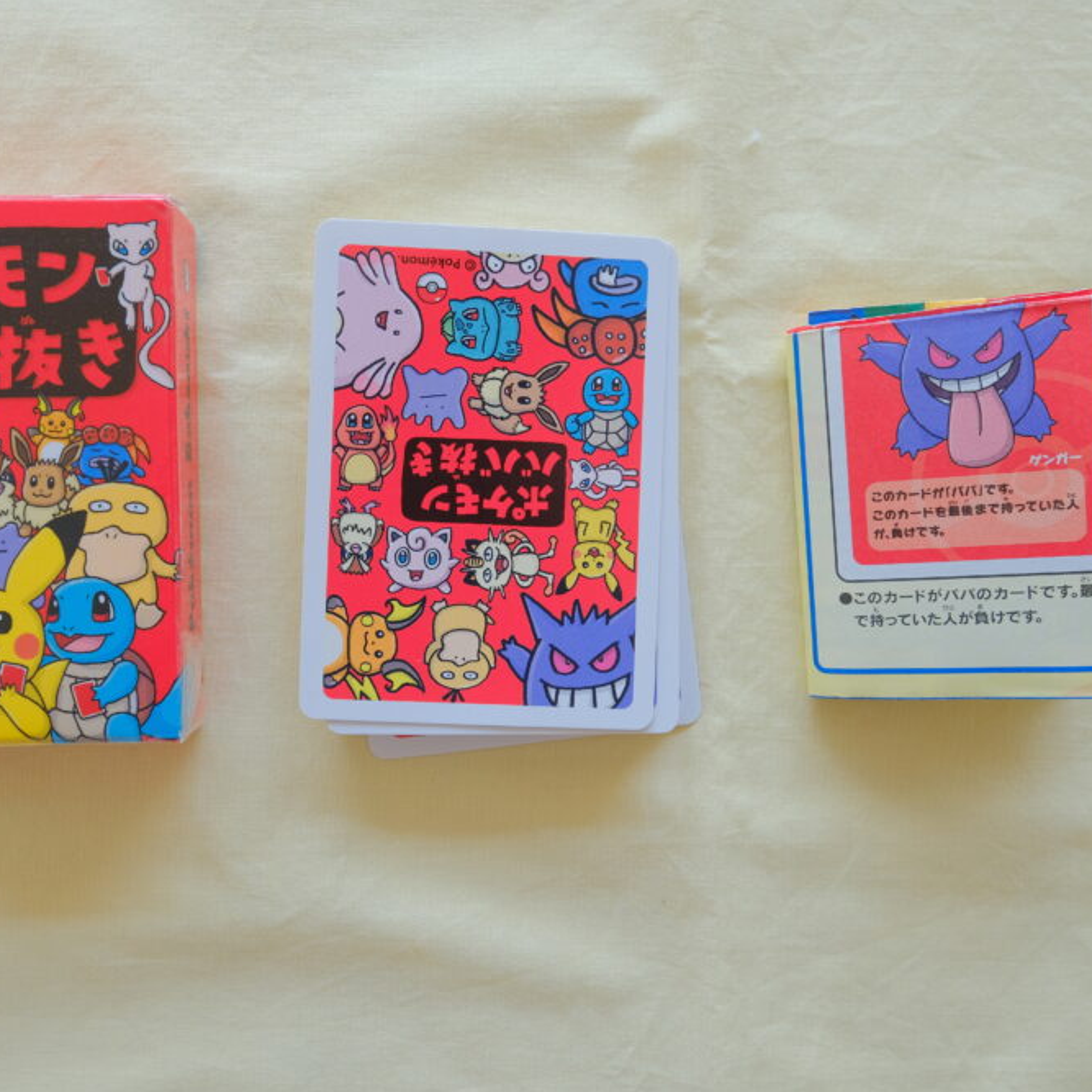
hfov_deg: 53.6
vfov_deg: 54.0
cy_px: 556
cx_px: 426
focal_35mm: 30
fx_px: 1071
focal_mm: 15.1
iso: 320
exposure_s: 1/80
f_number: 6.4
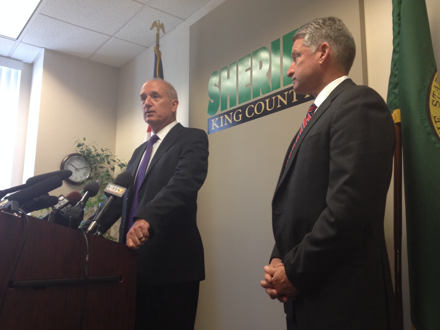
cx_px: 220
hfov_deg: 52.6
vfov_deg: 40.7
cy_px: 165
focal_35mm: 35
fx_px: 445
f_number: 2.4
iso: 160
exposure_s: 1/20
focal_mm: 4.28
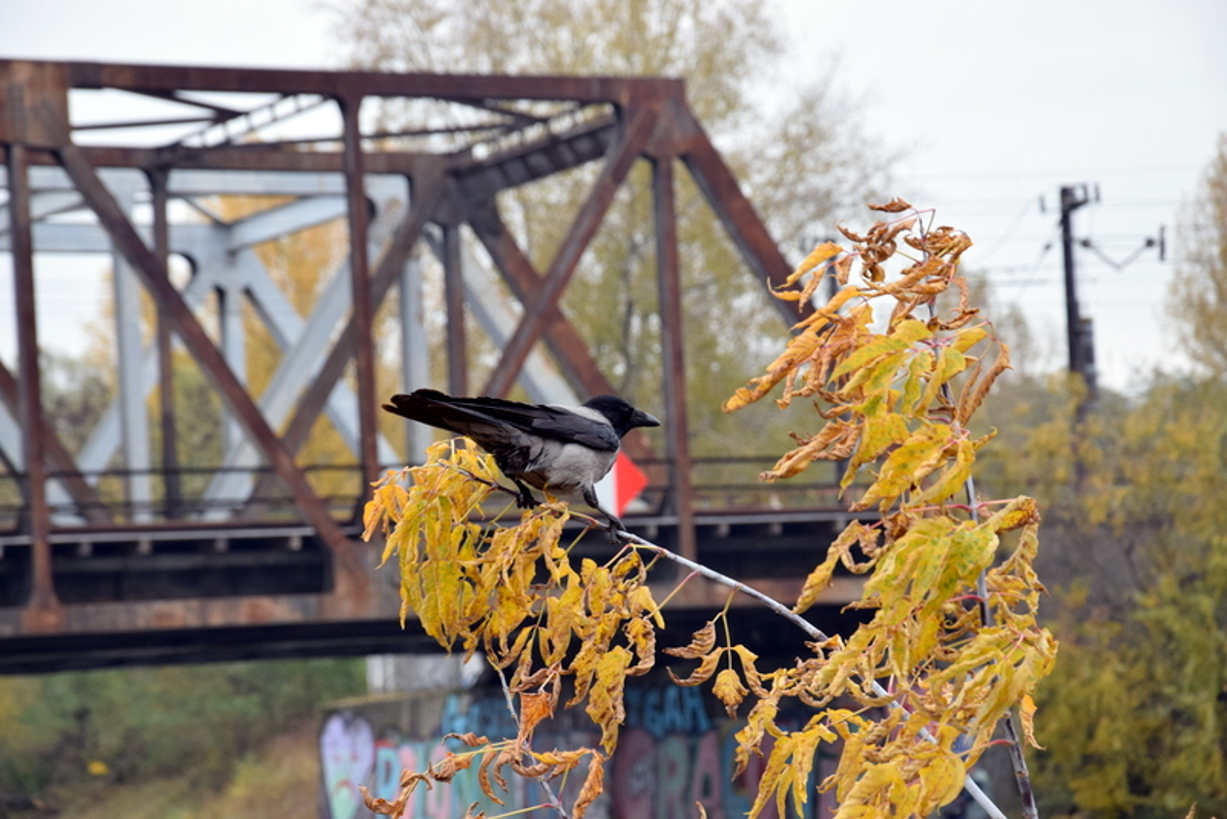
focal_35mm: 147
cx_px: 614
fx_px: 5012
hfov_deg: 14.0
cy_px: 410
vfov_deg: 9.3
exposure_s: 1/160
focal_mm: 98
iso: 400
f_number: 8
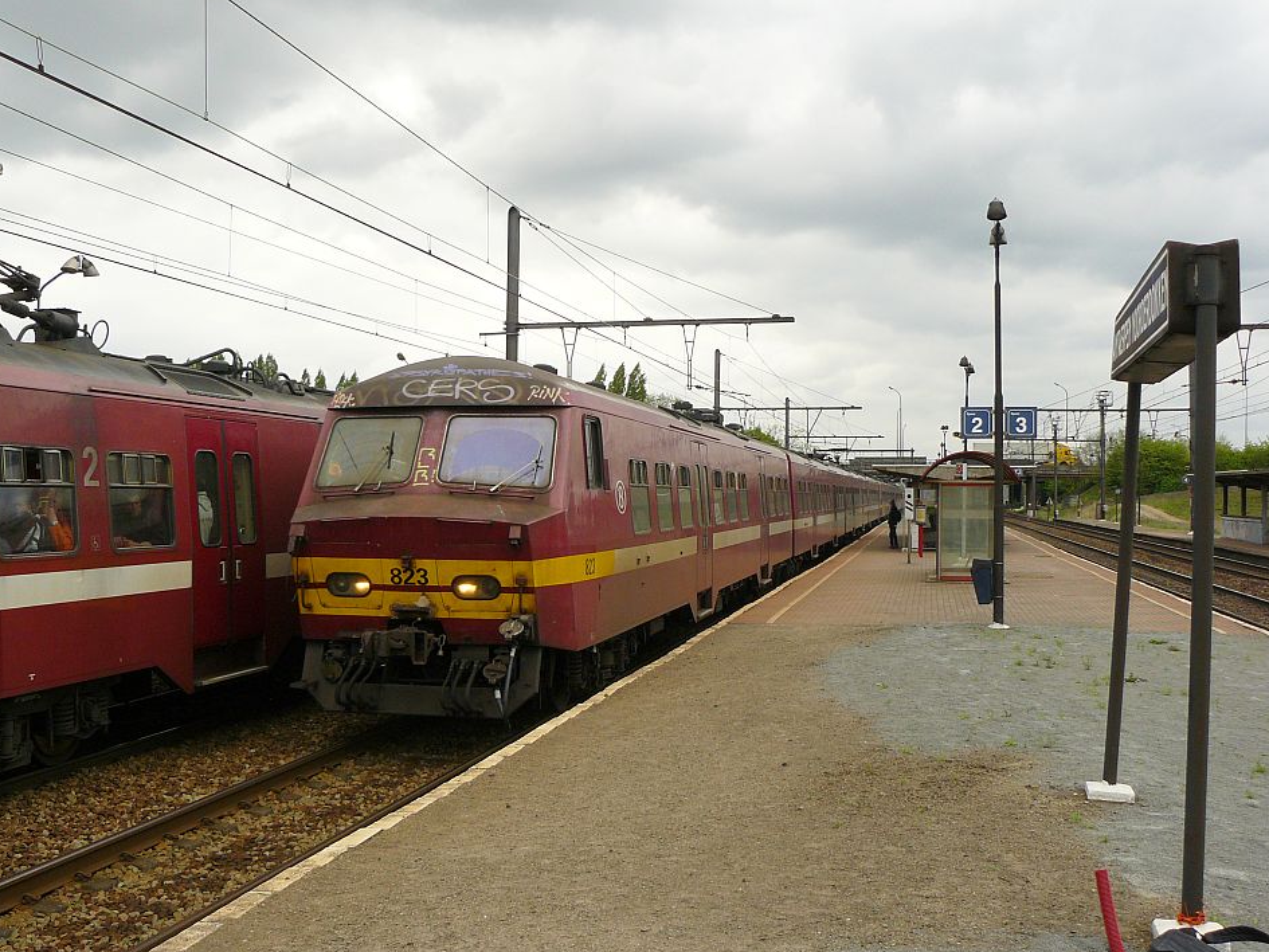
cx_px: 592
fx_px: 1430
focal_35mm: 39
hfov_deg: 47.8
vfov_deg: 36.8
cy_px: 505
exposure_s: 1/200
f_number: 5
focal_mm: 6
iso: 100
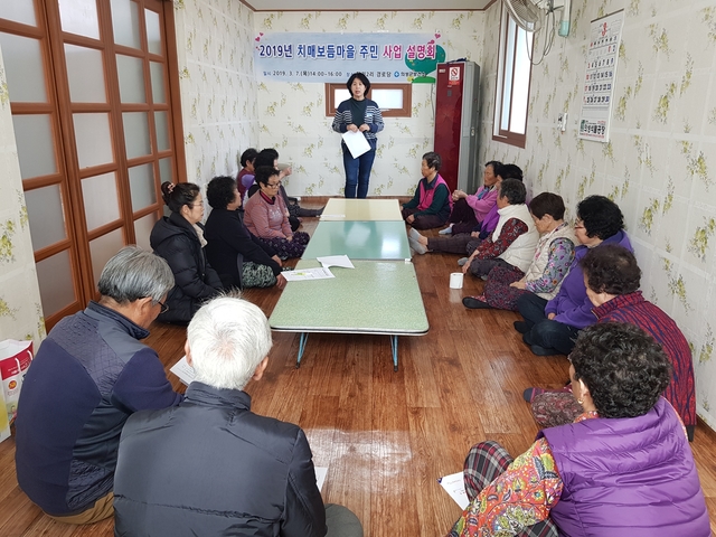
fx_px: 538
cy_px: 268
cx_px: 358
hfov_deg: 67.3
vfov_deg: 53.1
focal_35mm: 26
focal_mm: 4.3
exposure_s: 1/60
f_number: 1.7
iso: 80
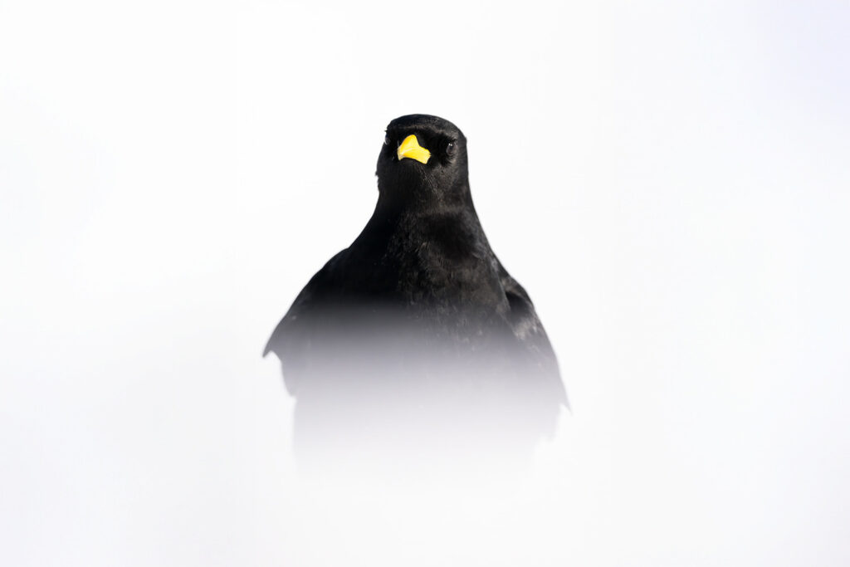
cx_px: 425
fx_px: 9445
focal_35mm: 400
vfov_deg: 3.4
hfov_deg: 5.2
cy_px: 284
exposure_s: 1/6400
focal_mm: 400
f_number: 2.8
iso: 220
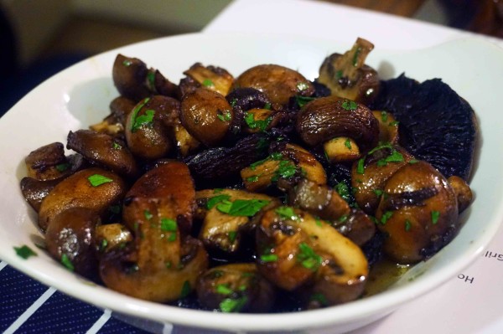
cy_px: 167
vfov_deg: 23.1
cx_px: 252
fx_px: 817
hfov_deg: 34.2
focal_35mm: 58
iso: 3200
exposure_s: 1/4
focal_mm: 39
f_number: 5.6
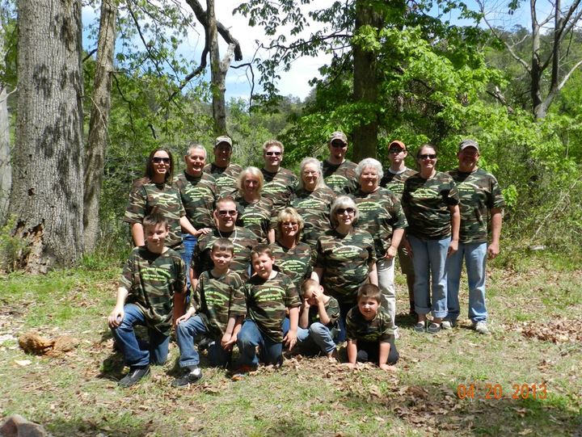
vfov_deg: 49.8
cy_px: 218
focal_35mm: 28
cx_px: 291
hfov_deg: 63.4
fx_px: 471
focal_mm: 5
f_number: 3.6
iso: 160
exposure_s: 1/800
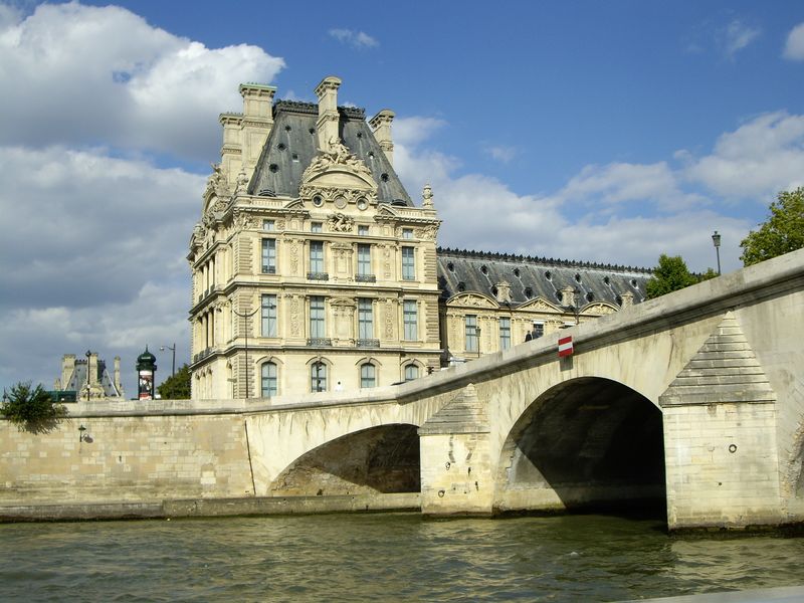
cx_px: 402
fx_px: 1092
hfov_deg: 40.4
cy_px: 302
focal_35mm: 47
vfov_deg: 30.9
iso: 50
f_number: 4.8
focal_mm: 7.6
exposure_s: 1/500
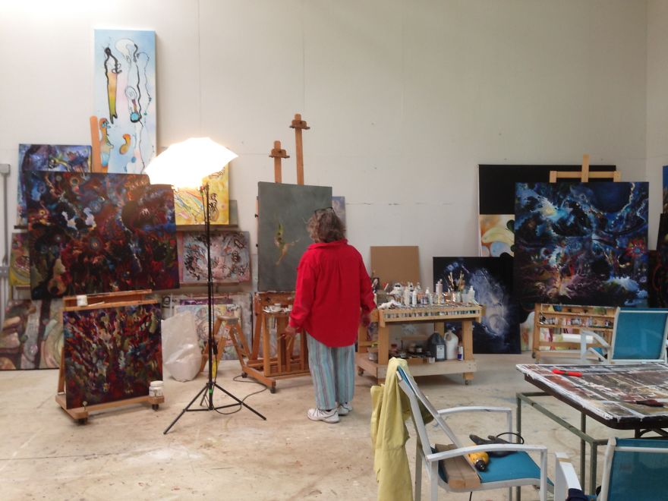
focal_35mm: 33
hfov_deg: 55.4
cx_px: 334
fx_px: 637
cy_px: 250
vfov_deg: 42.9
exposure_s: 1/20
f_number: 2.4
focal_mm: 4.12
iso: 64
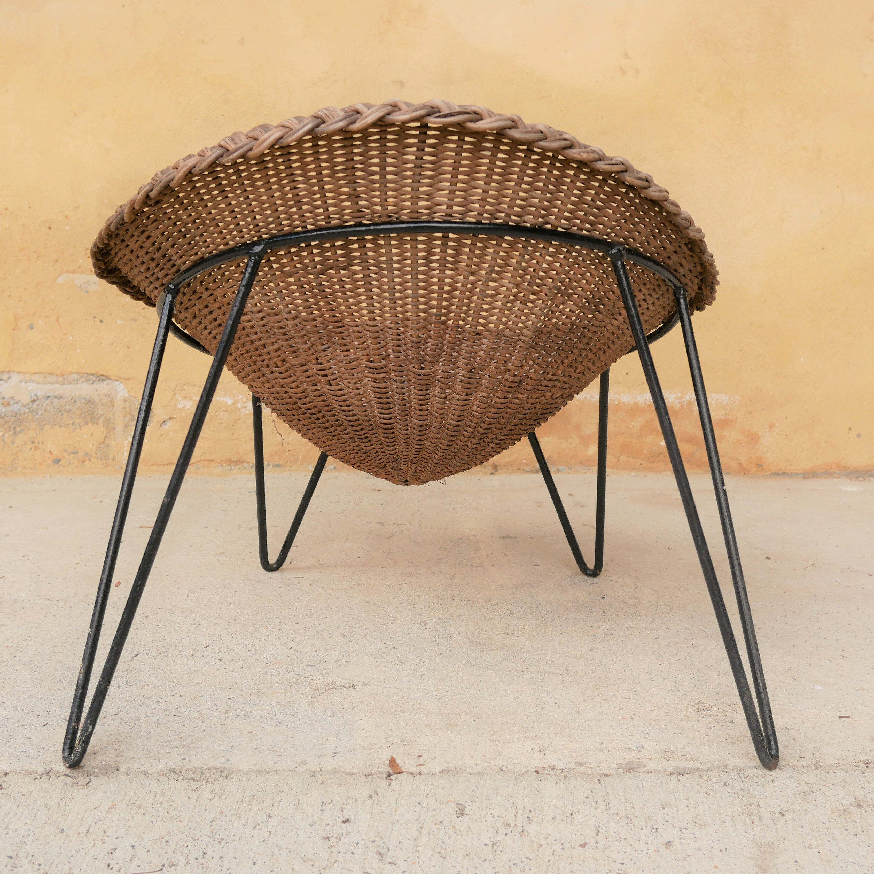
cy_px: 443
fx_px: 1371
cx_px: 466
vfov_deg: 35.4
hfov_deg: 35.3
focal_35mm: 48
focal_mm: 20
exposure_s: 1/500
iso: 200
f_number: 3.5
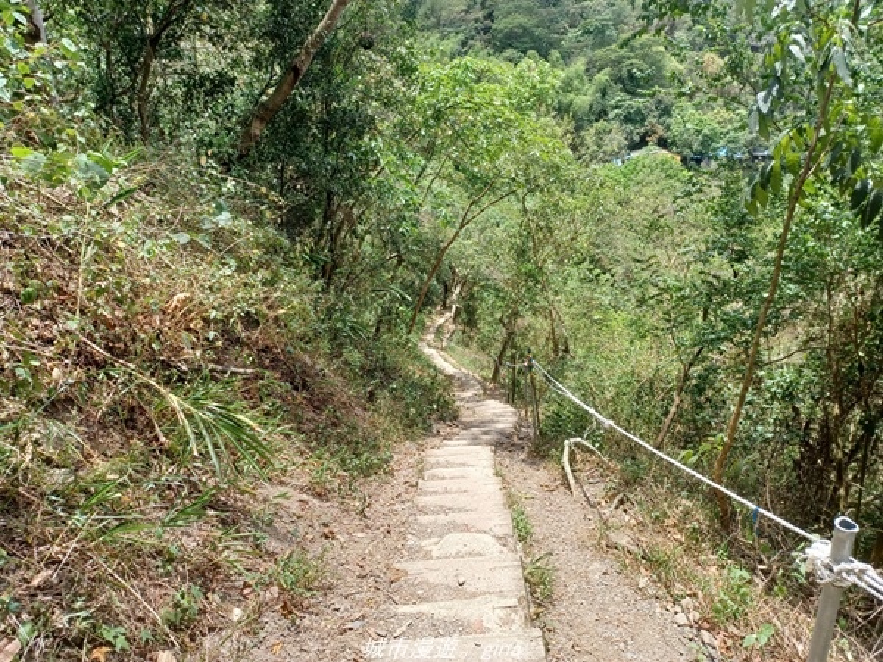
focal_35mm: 25
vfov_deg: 54.9
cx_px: 442
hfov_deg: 69.4
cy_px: 331
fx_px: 638
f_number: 1.8
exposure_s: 1/226
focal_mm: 4.6
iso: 32
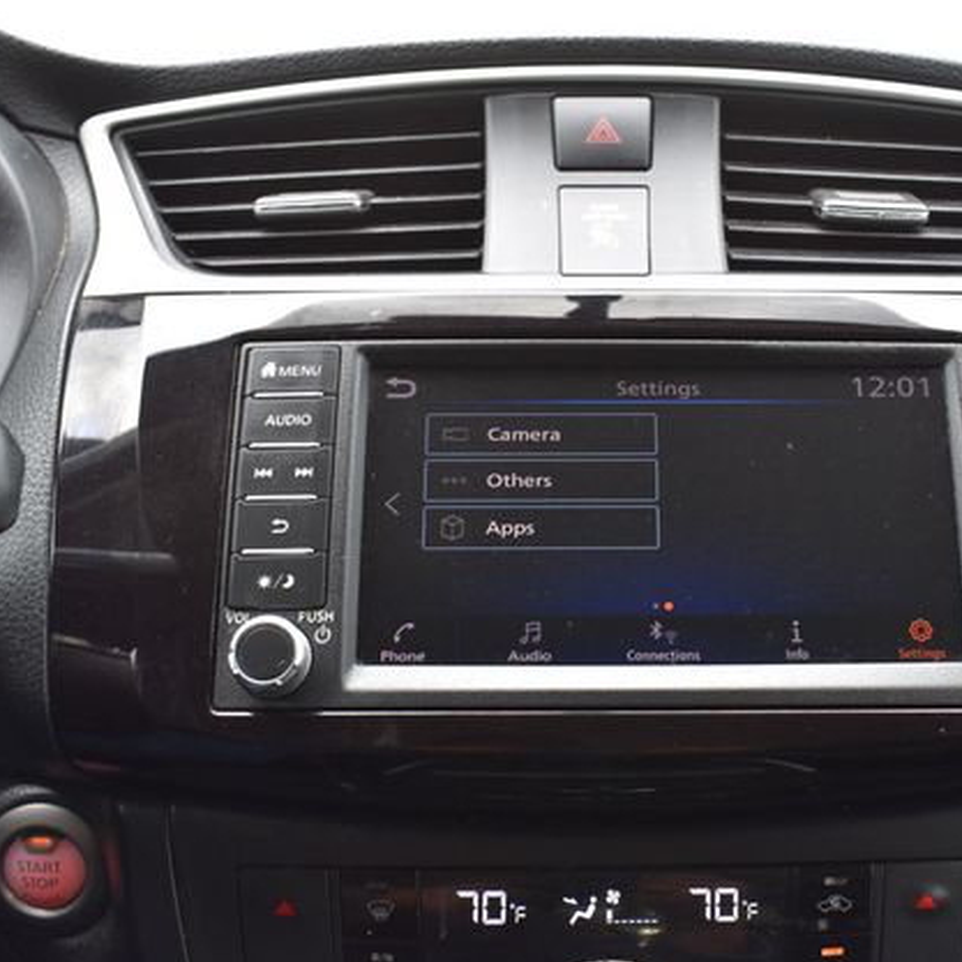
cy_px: 484
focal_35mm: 43
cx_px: 600
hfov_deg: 38.9
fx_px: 1352
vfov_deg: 39.2
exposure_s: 1/40
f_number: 7.1
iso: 400
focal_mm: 22
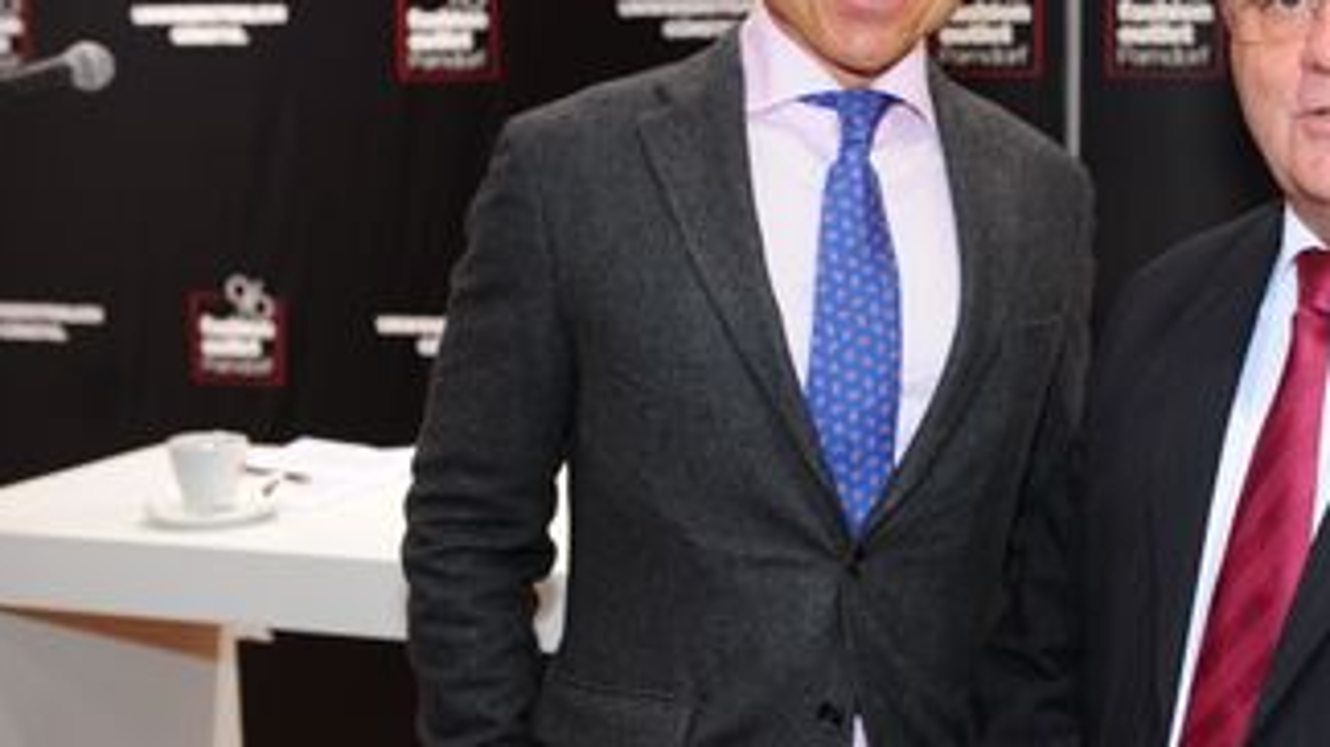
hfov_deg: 35.1
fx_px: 2045
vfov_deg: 20.7
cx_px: 1034
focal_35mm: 58
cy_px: 363
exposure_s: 1/200
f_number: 3.2
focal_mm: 35
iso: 800
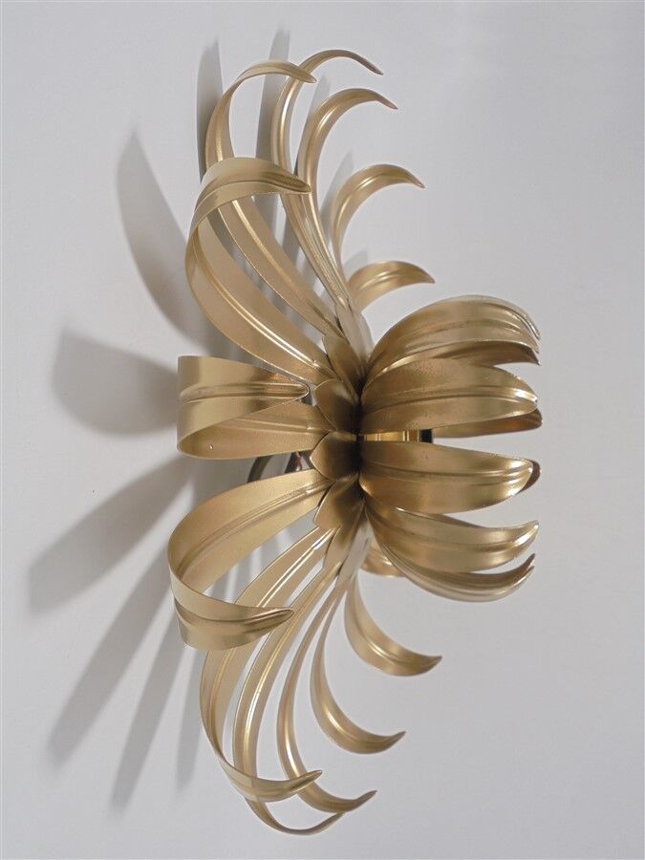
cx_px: 322
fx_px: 845
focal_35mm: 34
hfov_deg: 41.8
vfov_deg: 54.0
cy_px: 430
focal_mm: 6.1
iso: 100
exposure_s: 1/60
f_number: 4
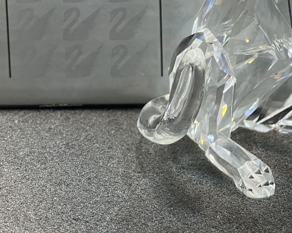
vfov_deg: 9.8
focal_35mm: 156
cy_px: -28
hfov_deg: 12.2
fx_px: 1348
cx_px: 314
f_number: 2.2
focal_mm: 7.5
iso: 160
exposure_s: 1/99
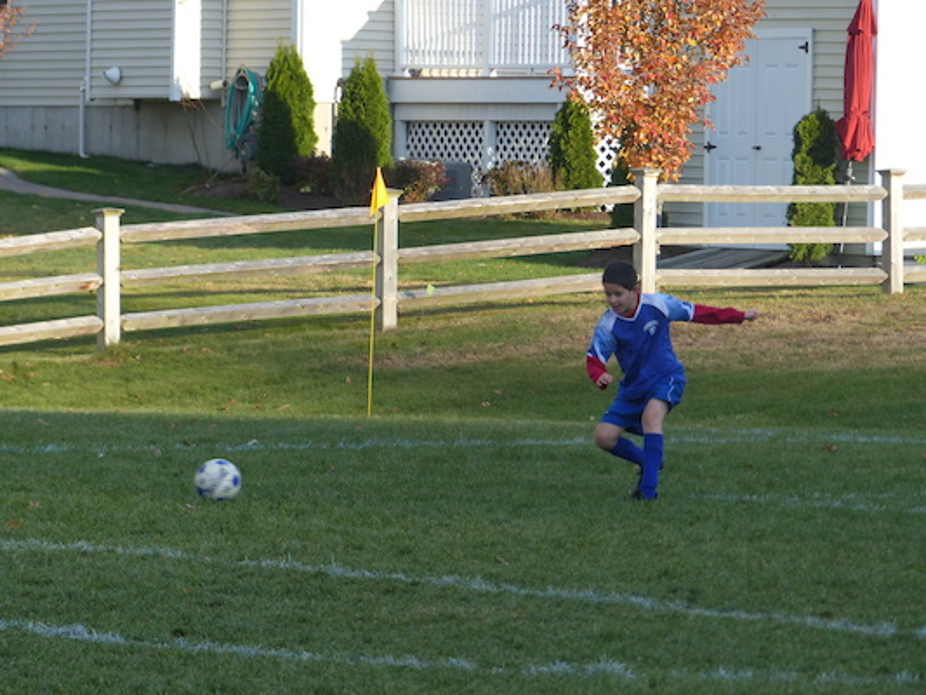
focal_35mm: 279
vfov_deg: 5.3
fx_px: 7465
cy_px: 348
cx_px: 463
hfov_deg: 7.1
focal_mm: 50.2
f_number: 2.8
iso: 200
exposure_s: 1/500
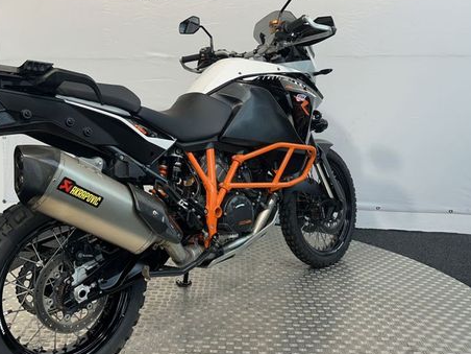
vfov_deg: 41.7
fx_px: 463
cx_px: 202
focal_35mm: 34
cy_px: 151
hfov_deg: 53.8
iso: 64
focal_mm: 6.86
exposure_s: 1/100
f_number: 1.78
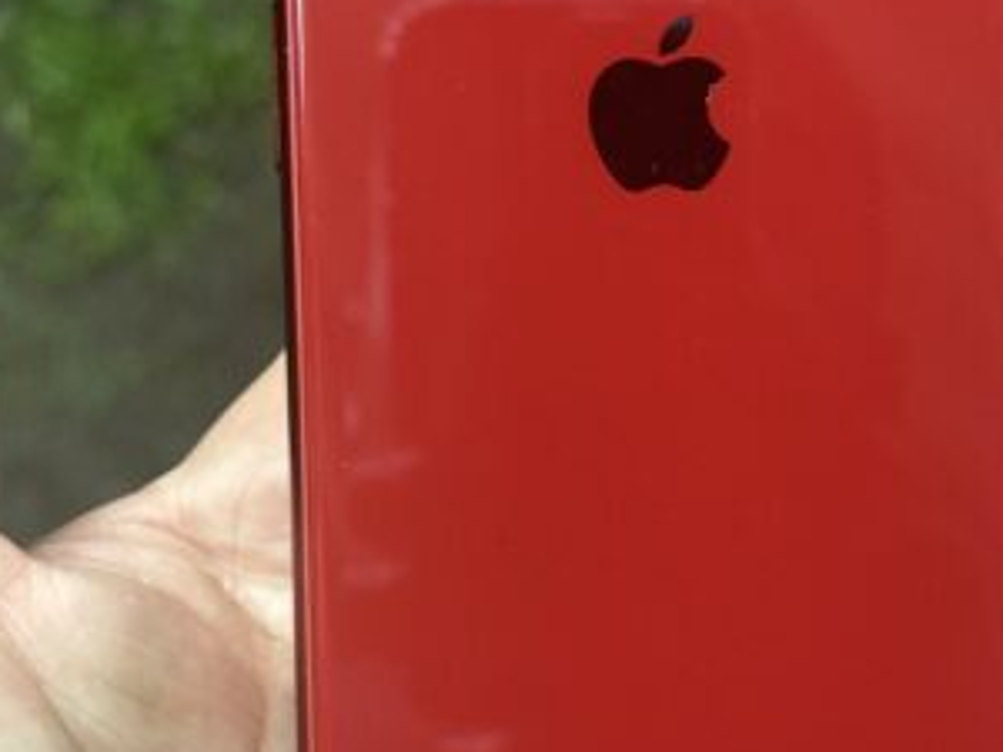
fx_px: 1854
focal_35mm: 64
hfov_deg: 30.1
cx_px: 652
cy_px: 465
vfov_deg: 22.9
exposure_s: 1/33
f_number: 1.78
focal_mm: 6.86
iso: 400
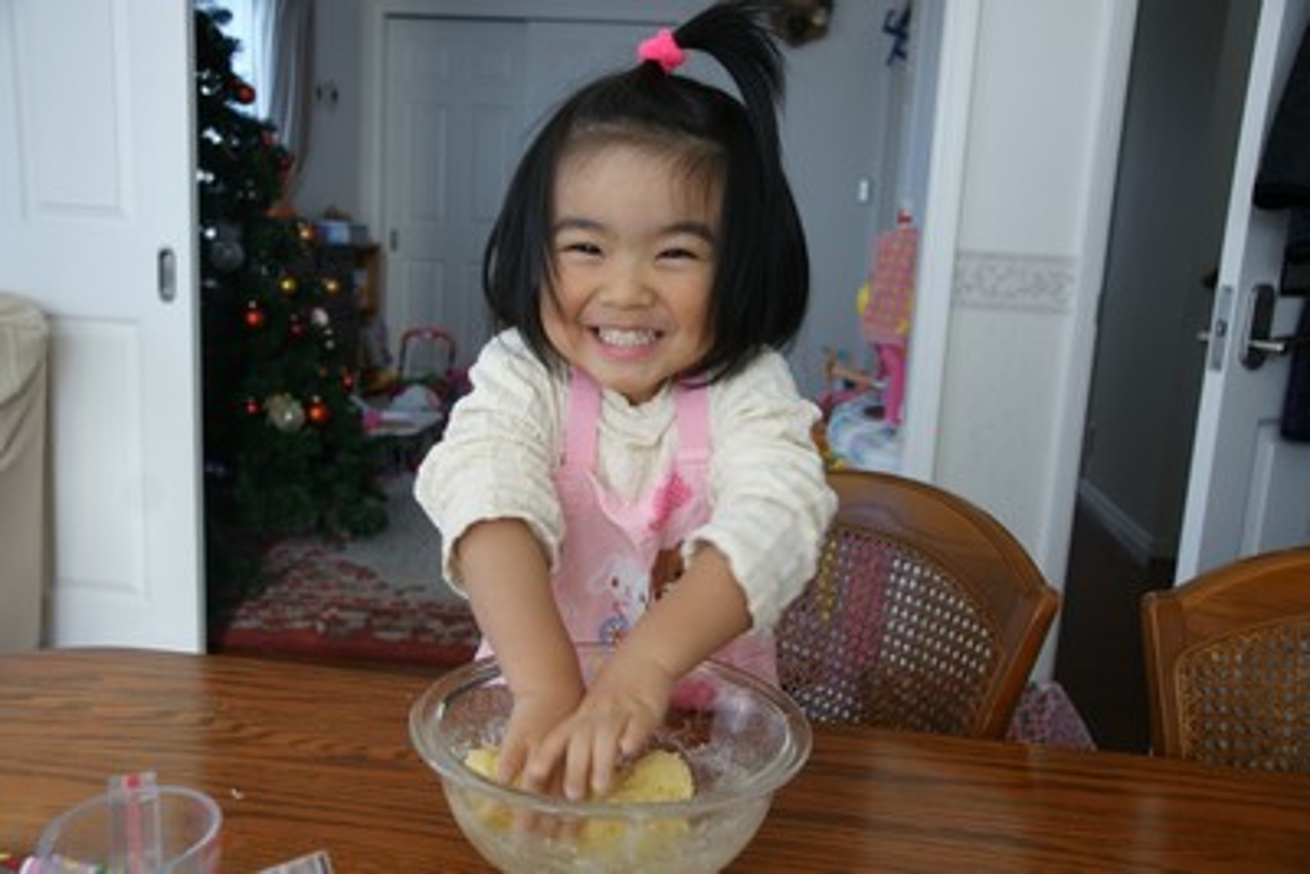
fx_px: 1092
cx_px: 655
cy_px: 437
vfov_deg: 43.6
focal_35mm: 30
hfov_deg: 61.9
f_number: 4.5
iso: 200
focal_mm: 20
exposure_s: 1/40
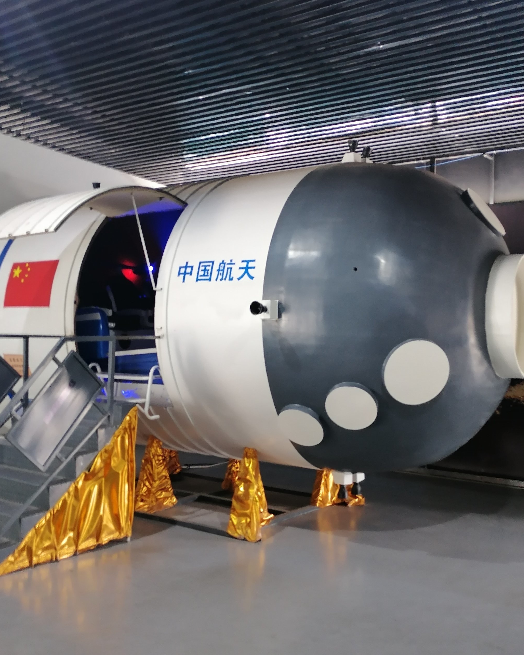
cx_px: 259
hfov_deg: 40.1
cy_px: 301
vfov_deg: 49.0
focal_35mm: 37
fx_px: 717
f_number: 1.8
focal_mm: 5.4
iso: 250
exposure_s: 1/33.3
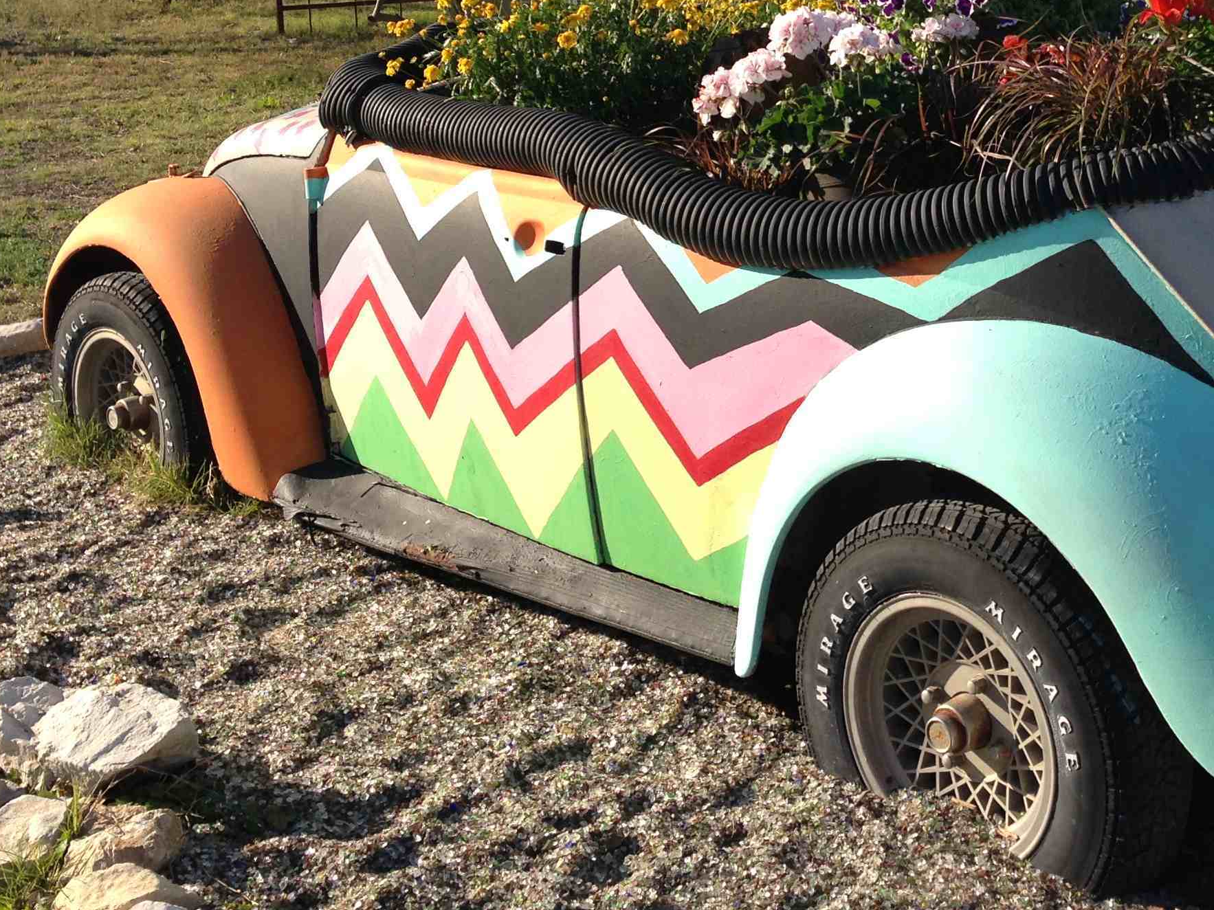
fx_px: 2139
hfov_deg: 31.3
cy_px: 146
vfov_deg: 23.6
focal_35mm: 61
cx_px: 874
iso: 50
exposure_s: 1/935
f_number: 2.4
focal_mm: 4.13
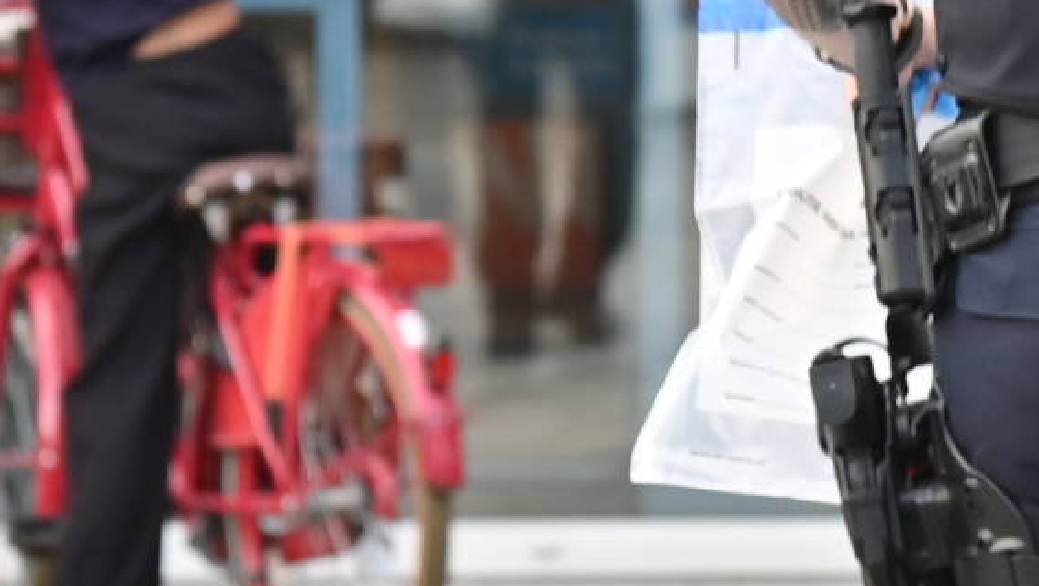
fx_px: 14388
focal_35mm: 522
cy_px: -136
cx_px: 1364
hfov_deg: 4.1
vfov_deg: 2.3
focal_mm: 98
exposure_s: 1/125
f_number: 4.5
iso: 400
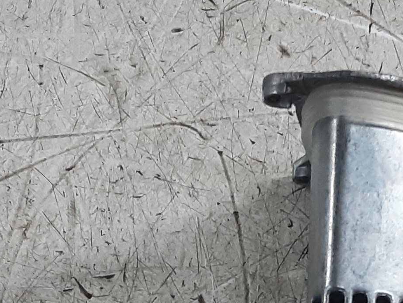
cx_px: 269
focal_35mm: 96
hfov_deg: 20.4
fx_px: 1118
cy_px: 492
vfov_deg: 14.1
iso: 125
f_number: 1.9
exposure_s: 1/50
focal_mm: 2.91
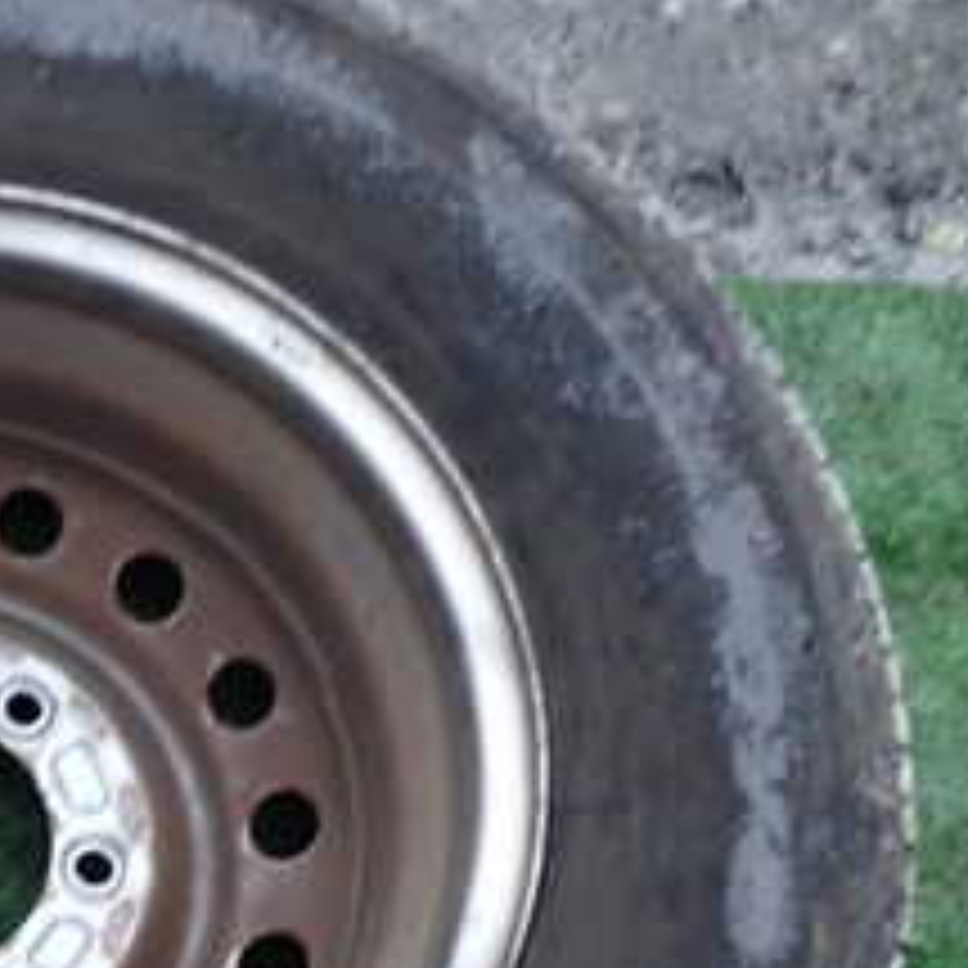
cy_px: 855
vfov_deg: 22.8
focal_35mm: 74
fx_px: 2341
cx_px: -99
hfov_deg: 22.1
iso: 800
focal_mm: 5.4
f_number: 2.3
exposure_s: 1/30
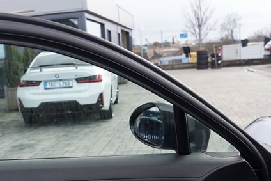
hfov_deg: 34.2
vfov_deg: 22.3
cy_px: 191
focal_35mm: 58
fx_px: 437
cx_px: 93
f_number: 5
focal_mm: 24
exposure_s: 1/100
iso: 100
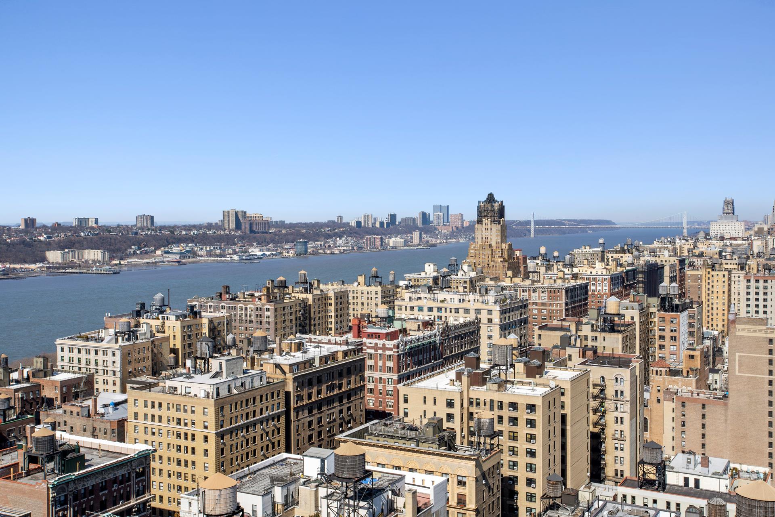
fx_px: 861
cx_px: 388
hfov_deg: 48.5
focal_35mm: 40
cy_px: 258
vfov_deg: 33.4
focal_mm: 40
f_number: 16
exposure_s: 1/100
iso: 100
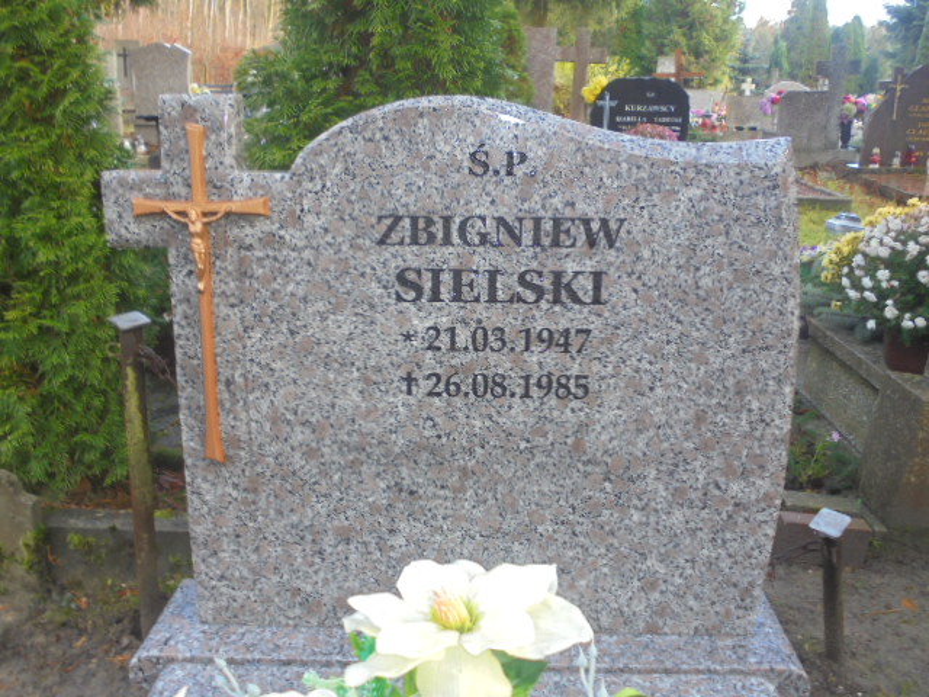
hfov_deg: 54.0
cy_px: 348
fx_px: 912
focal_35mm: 34
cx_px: 464
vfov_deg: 41.8
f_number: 4
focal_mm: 6.1
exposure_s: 1/30
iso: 100
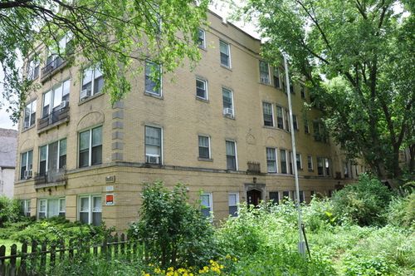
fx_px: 311
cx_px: 208
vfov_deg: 47.8
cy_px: 138
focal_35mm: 27
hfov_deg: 67.4
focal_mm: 18
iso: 200
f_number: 6.3
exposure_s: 1/160
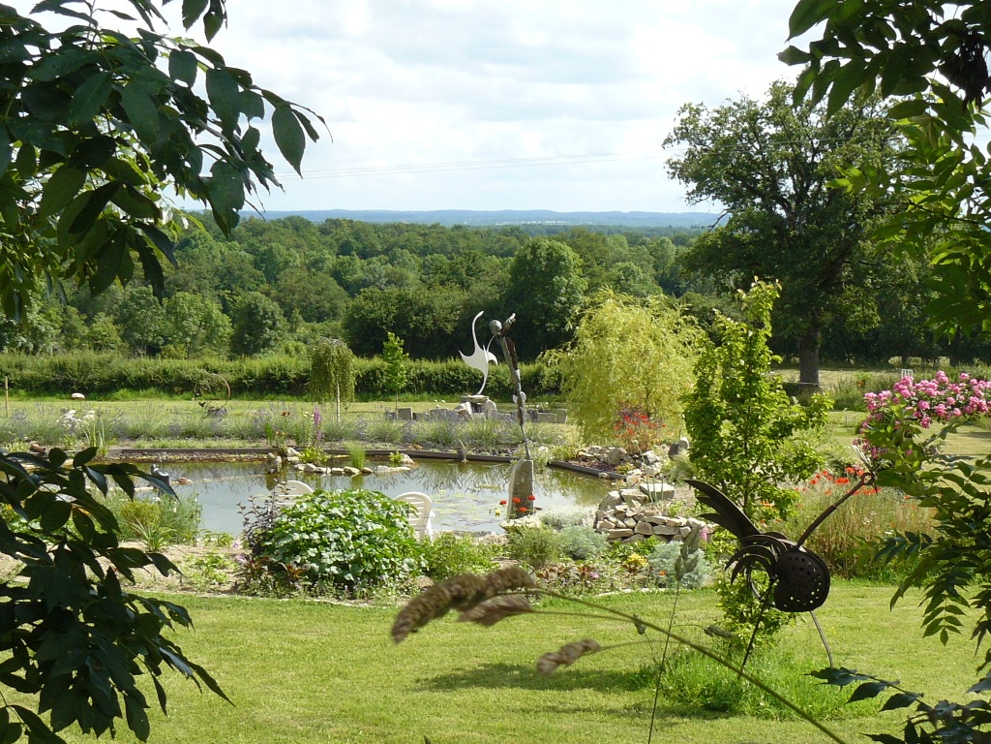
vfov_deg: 24.8
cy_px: 372
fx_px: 1689
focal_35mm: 59
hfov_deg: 32.7
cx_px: 496
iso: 100
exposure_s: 1/250
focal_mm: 6.5
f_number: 5.6
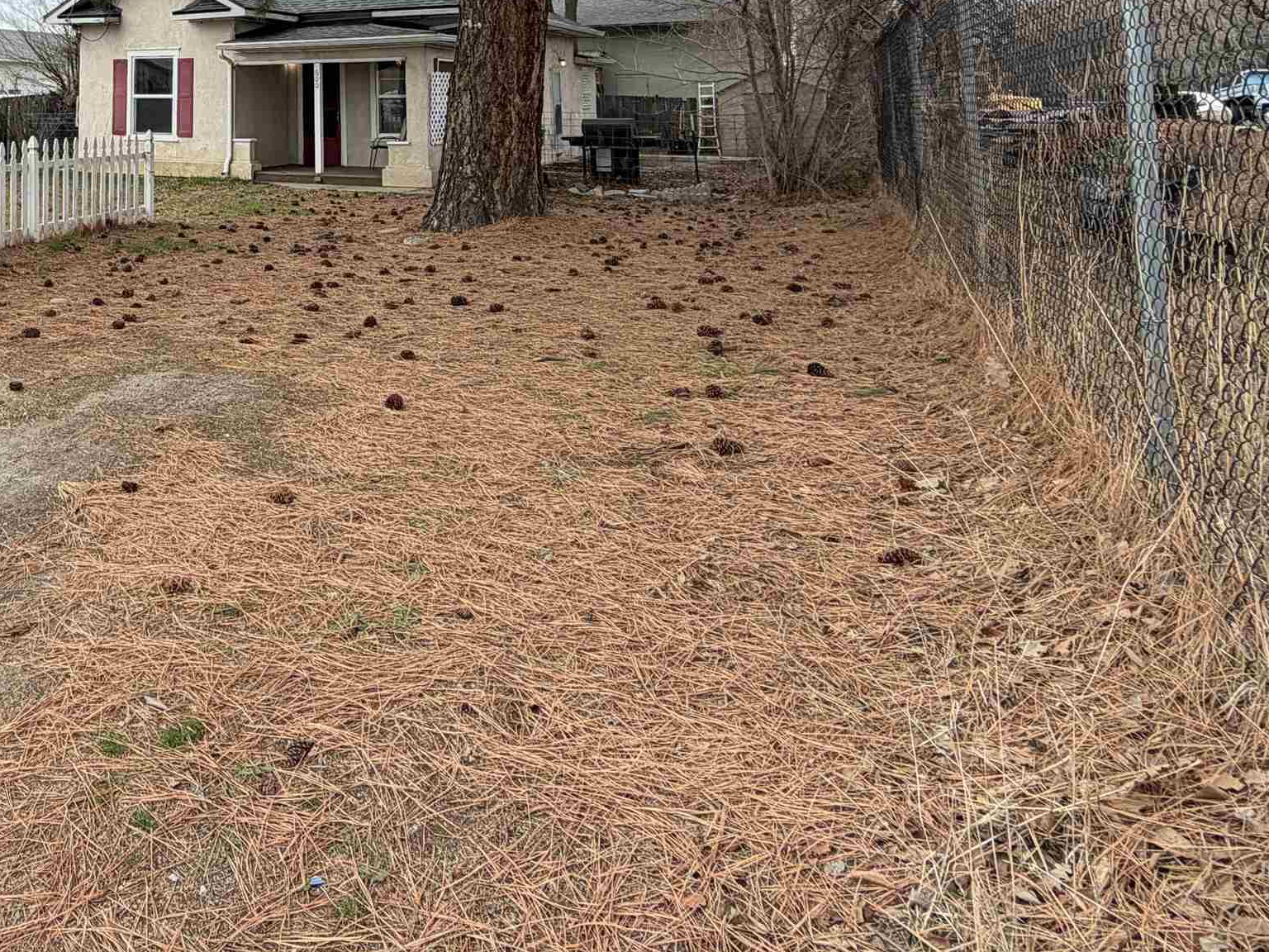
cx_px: 183
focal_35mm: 28
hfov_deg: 56.7
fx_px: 1026
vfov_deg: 43.0
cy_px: 5
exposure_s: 1/280
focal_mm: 2.22
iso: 50
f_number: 2.2
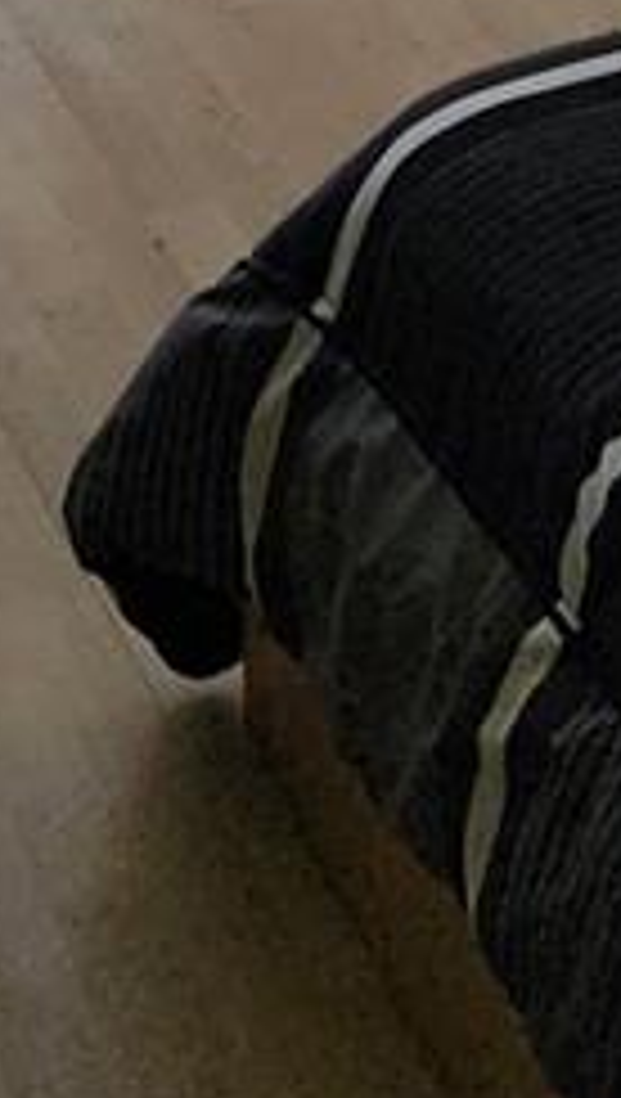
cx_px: 261
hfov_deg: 9.9
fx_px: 3586
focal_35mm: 123
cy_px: -1184
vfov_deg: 14.2
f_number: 1.8
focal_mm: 5.4
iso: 1000
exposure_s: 1/120
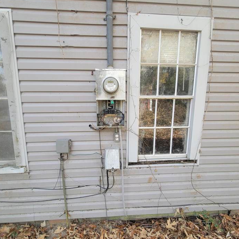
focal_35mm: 16
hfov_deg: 87.4
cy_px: 124
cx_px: 116
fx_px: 125
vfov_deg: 87.4
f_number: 2.2
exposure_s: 1/120
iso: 64
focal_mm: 2.2
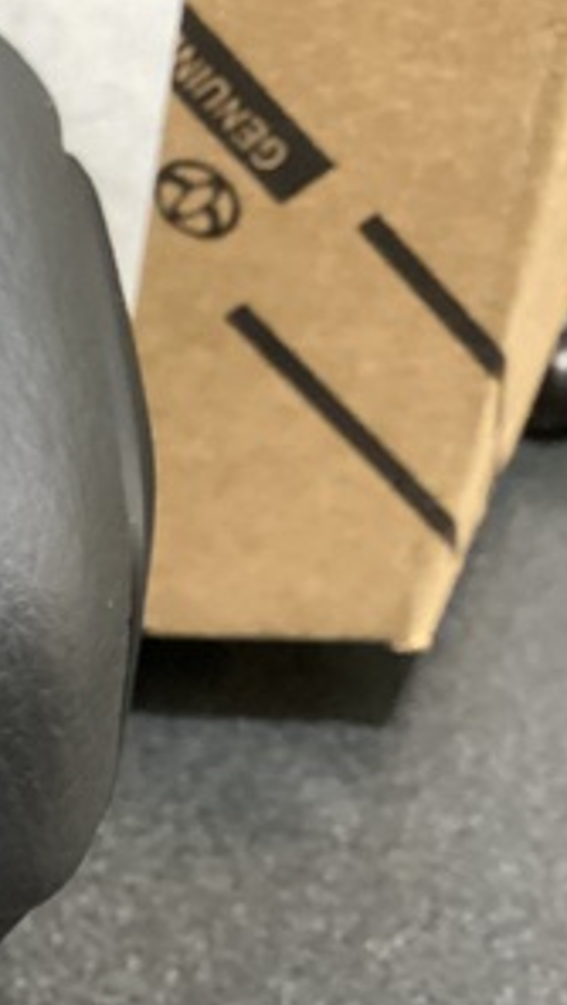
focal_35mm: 73
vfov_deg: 28.9
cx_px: -506
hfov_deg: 14.3
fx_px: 1947
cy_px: 553
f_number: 2.4
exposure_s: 1/33
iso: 400
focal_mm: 3.3
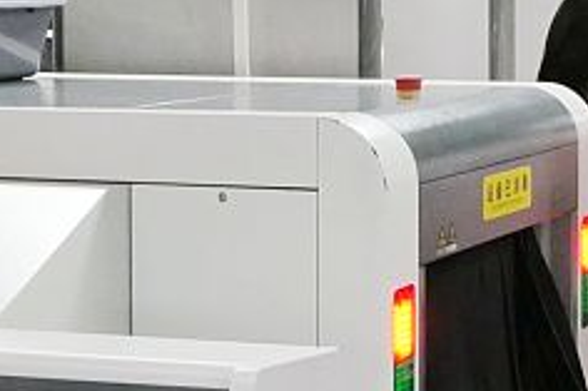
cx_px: 376
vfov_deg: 10.8
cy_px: 120
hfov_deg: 16.1
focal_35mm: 127
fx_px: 2073
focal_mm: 12
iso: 3200
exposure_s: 1/100
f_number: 4
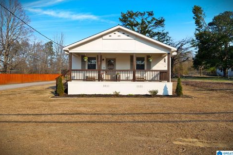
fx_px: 152
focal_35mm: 24
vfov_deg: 54.1
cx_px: 116
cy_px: 78
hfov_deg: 74.8
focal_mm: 22.5
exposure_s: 1/125
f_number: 10
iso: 64
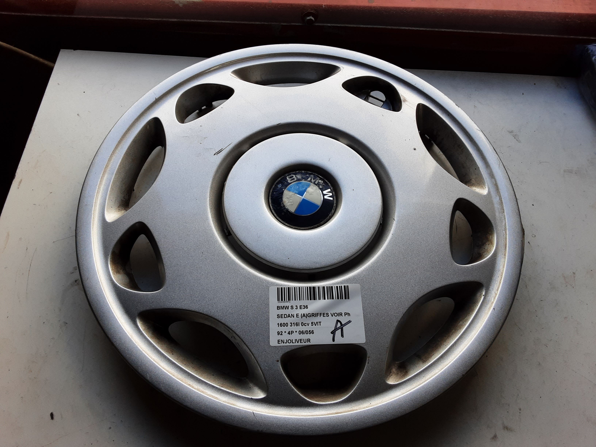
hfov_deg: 65.3
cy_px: 224
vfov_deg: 51.4
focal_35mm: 27
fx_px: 465
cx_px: 298
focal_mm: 2.91
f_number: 1.9
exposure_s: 1/238
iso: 40
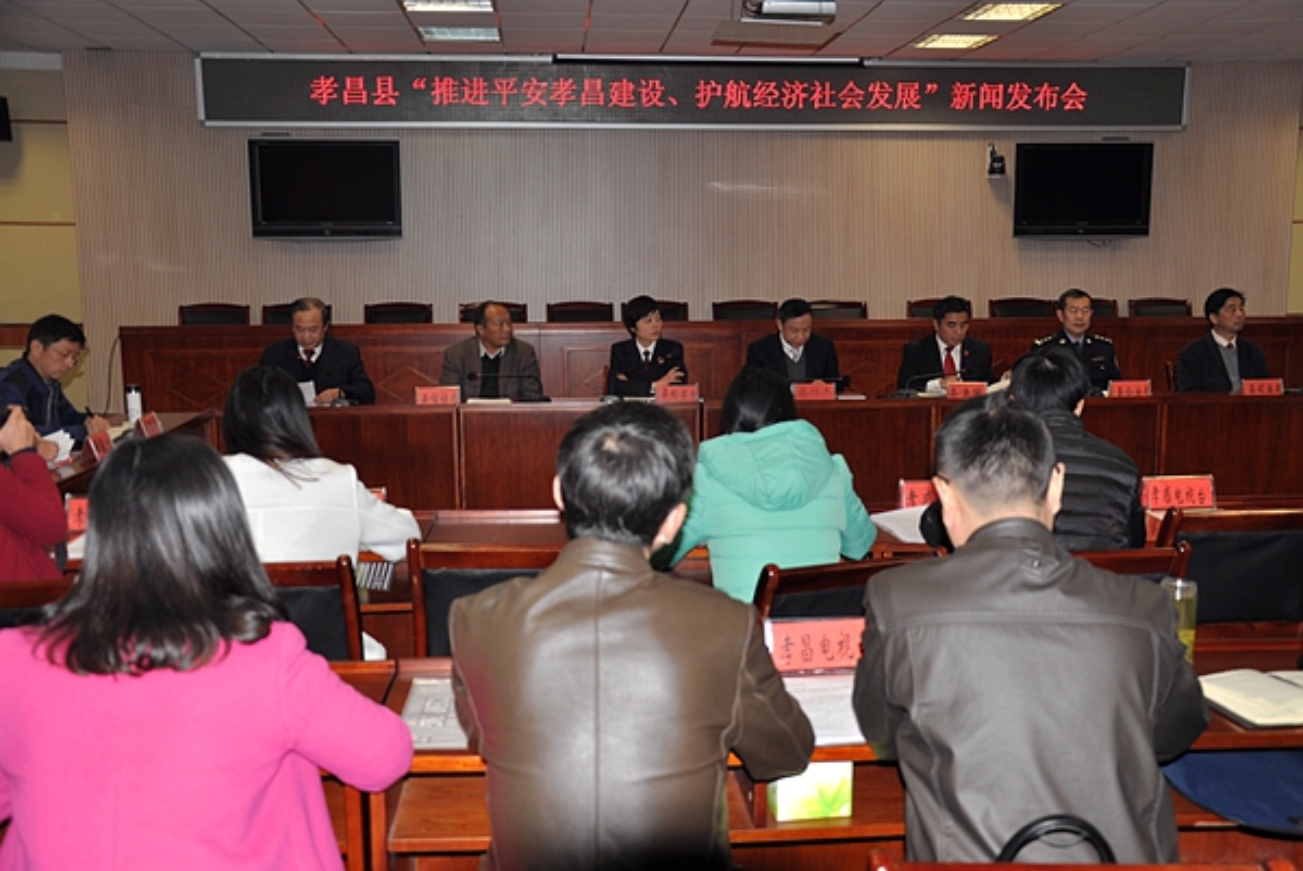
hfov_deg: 53.1
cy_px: 436
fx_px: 1304
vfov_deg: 36.9
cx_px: 652
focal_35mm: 36
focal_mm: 24
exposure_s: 1/60
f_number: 3.8
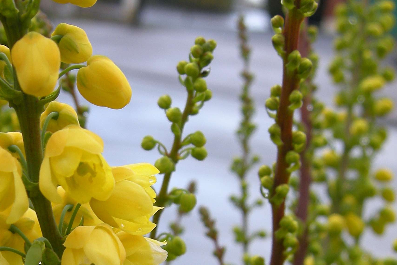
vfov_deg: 15.9
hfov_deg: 23.4
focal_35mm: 85
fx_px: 937
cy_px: 244
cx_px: 55
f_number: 3.4
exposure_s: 1/70.1
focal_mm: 7.5
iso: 64
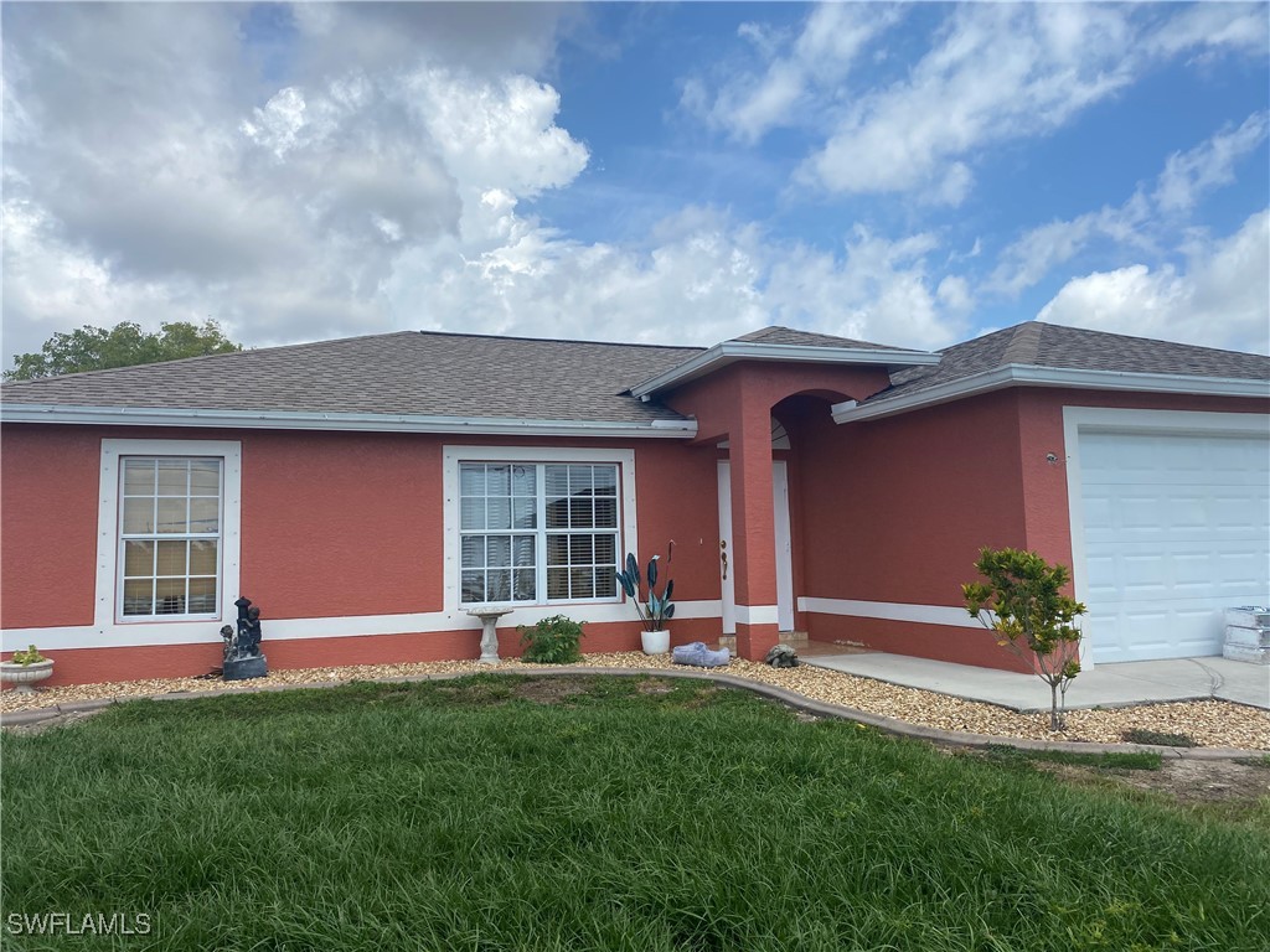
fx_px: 954
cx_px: 635
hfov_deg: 67.3
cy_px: 476
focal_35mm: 26
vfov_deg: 53.1
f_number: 1.8
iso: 32
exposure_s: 1/3846
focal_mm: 4.25
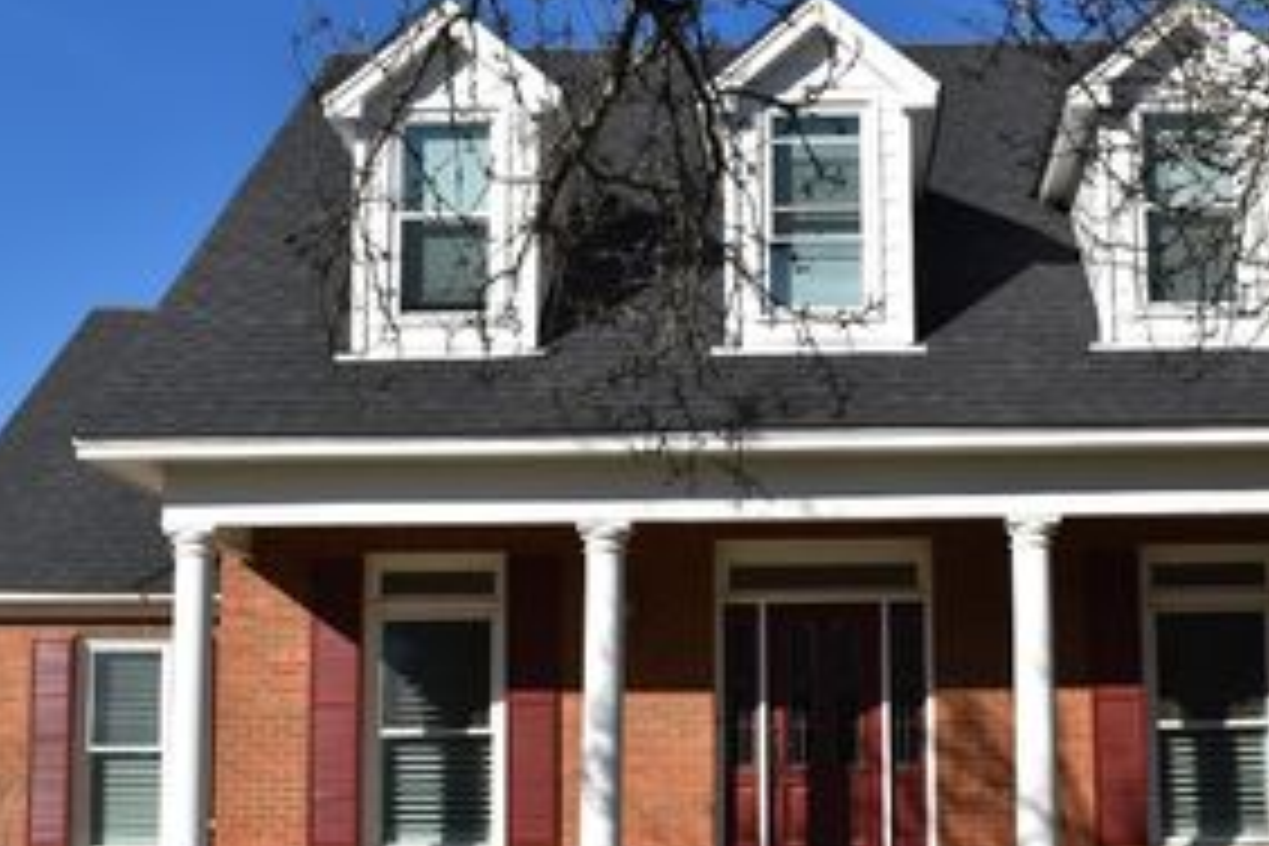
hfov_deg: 35.4
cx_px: 832
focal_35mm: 56
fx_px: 1970
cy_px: 587
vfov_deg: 24.1
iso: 100
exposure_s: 1/320
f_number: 9
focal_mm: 21
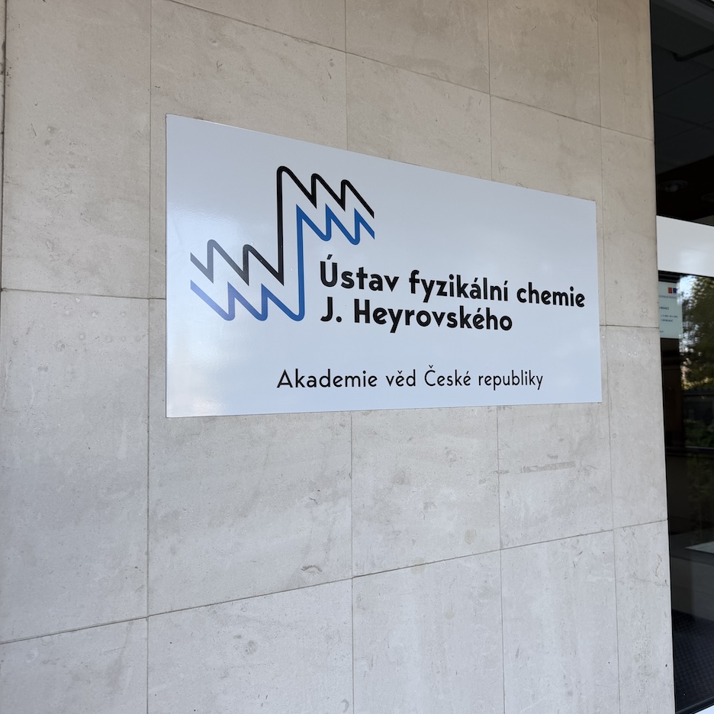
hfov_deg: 54.8
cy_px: 356
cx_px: 462
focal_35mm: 29
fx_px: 677
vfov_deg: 55.6
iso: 80
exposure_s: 1/356
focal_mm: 6.76
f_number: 1.78
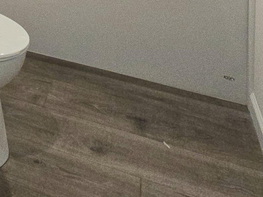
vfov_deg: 19.0
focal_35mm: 54
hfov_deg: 30.0
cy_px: -177
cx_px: -58
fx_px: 410
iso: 160
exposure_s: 1/60.2
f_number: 2.2
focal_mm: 2.2
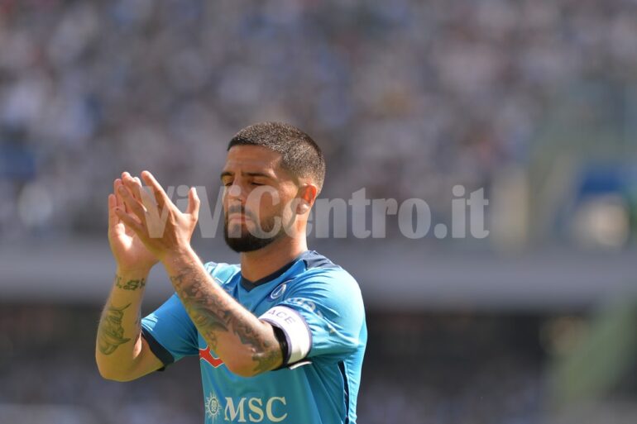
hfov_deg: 6.9
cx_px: 318
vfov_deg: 4.6
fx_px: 5307
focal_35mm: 300
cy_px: 212
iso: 250
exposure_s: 1/1000
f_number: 4
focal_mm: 300
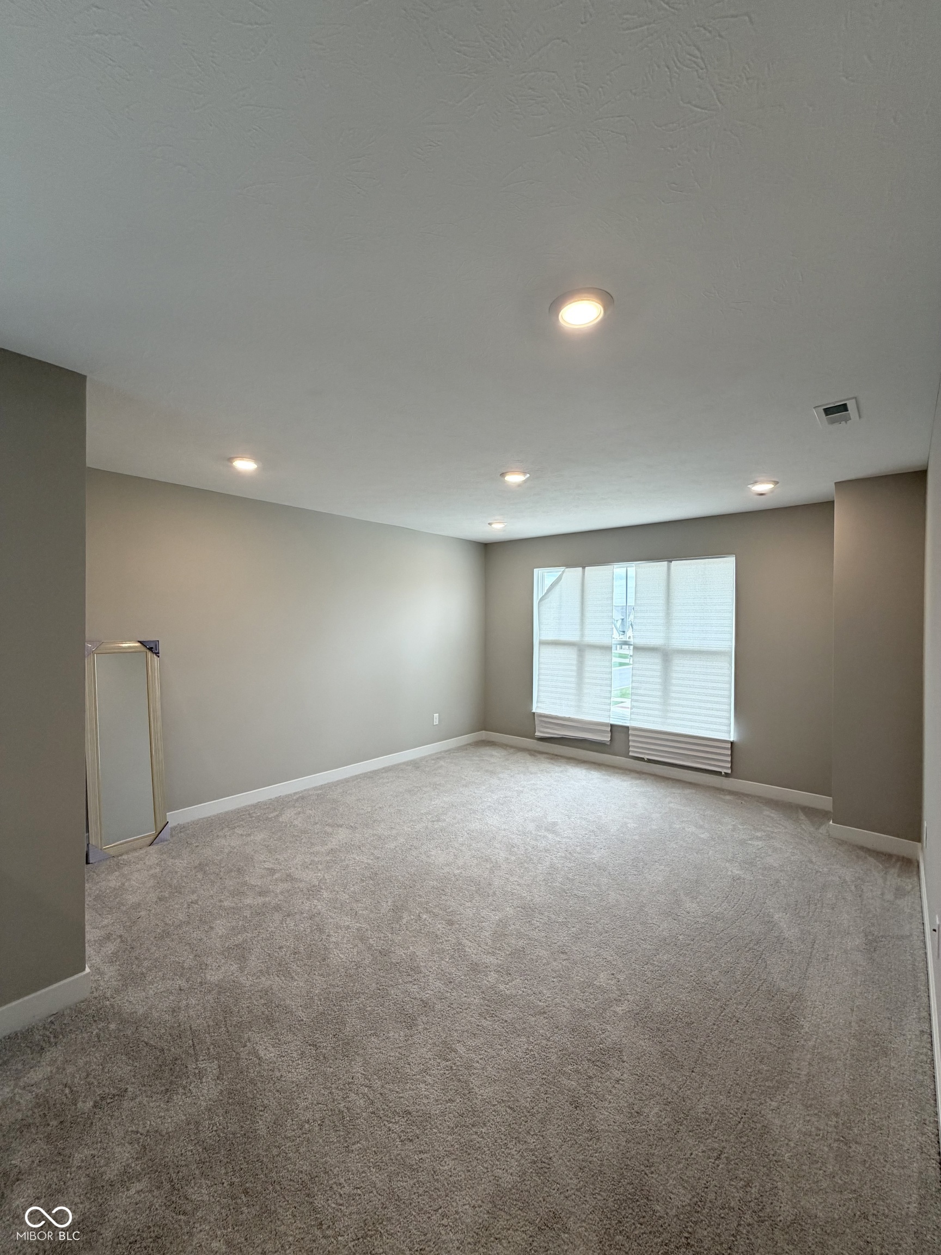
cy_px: 628
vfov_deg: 102.1
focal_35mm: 14
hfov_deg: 85.7
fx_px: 507
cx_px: 470
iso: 125
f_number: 2.2
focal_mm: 2.22
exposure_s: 1/120
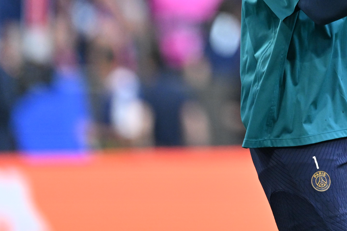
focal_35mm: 1149
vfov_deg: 1.2
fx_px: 11074
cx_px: 441
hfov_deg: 1.8
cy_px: -77
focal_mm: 400
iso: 2000
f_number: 2.8
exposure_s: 1/1250
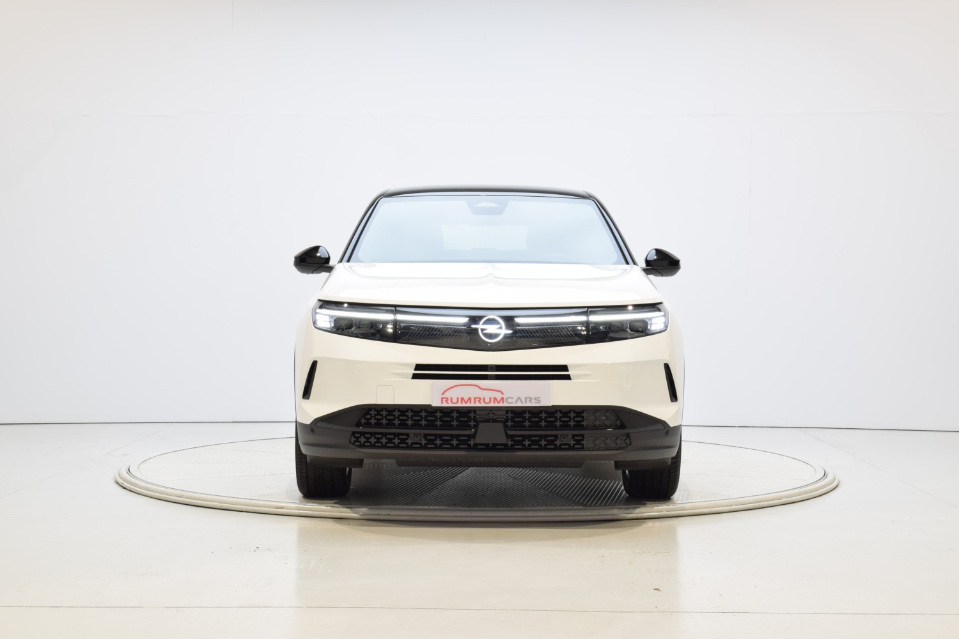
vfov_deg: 23.8
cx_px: 480
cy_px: 320
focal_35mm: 57
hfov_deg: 35.1
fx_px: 1518
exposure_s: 1/3
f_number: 10
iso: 100
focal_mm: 38
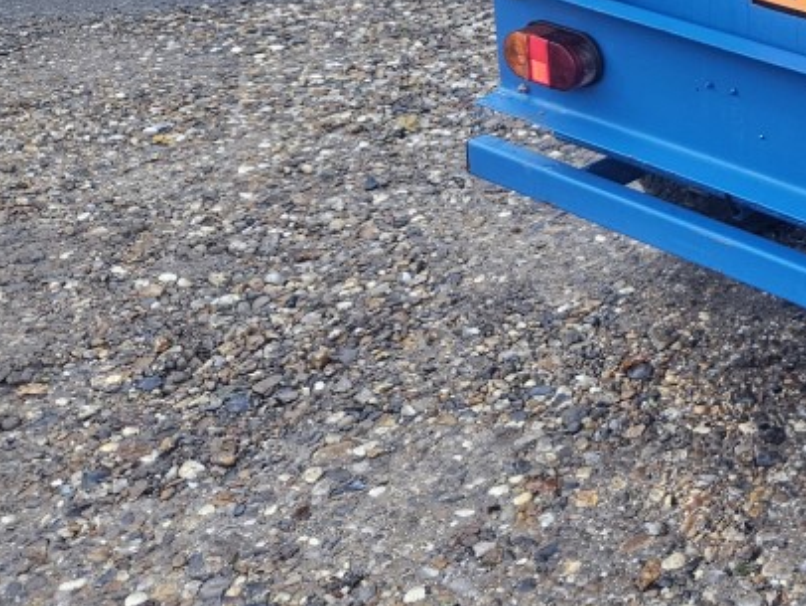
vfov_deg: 24.2
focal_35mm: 58
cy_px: 12
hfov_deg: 28.6
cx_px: 979
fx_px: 1351
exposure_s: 1/180
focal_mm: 5.4
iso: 125
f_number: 1.8
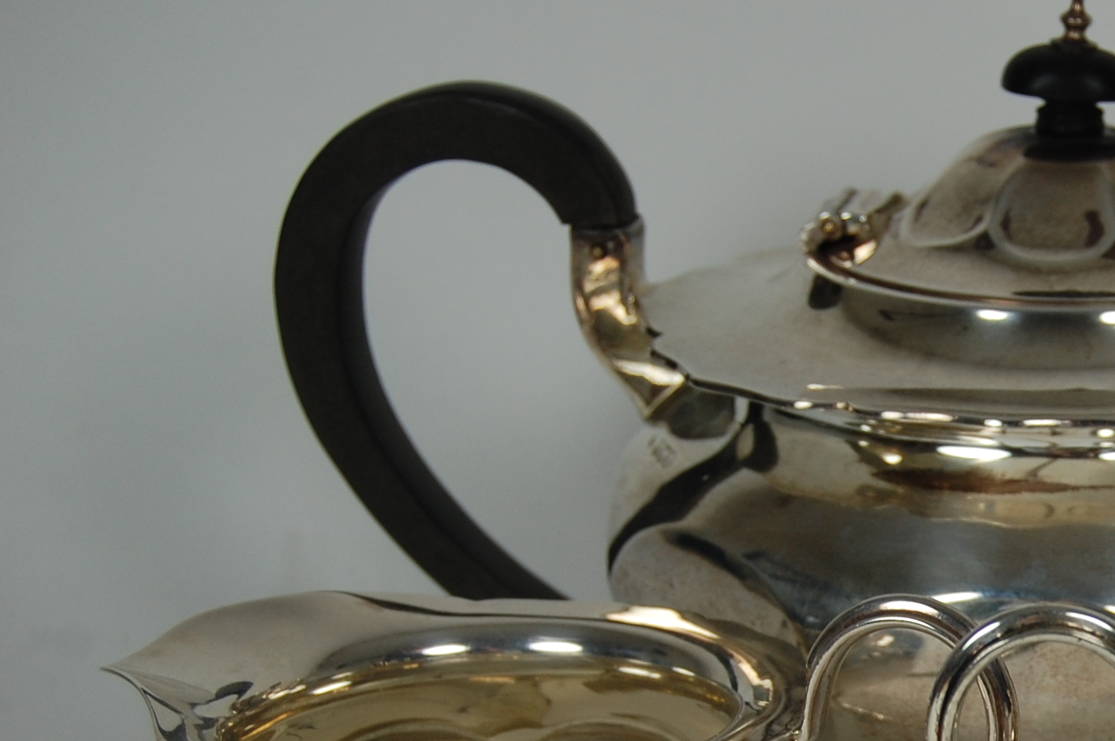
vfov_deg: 10.9
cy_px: 762
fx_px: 3836
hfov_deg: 16.1
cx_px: 1197
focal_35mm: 124
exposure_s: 1/125
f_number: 5.6
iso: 220
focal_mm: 38
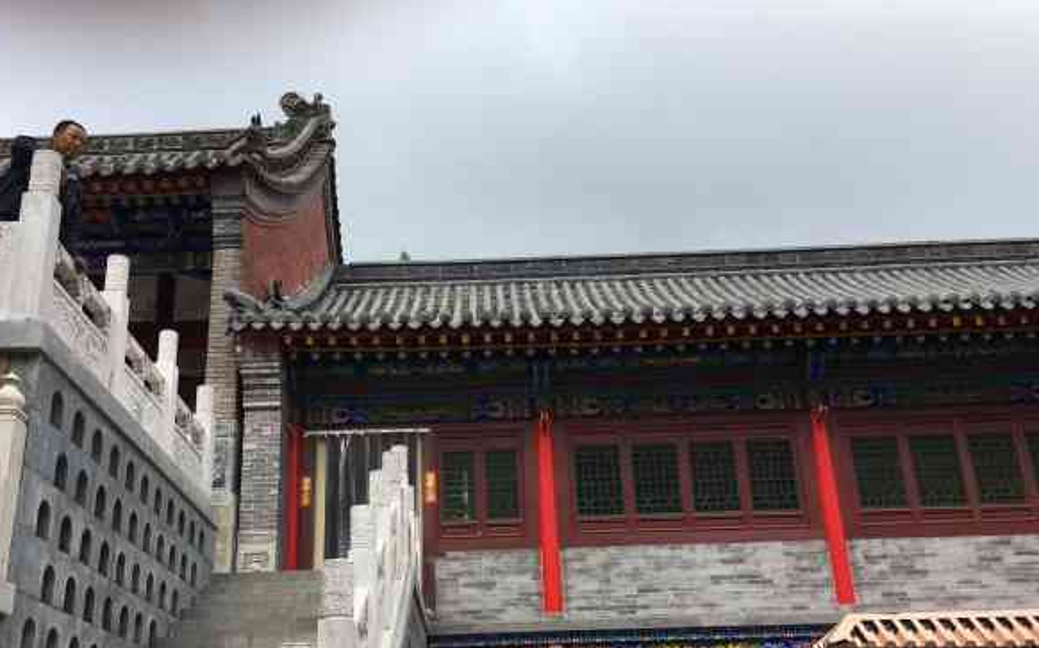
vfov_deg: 34.2
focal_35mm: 37
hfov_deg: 52.8
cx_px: 493
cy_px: 406
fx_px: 1047
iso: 25
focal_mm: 4.15
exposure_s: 1/754
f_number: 2.2
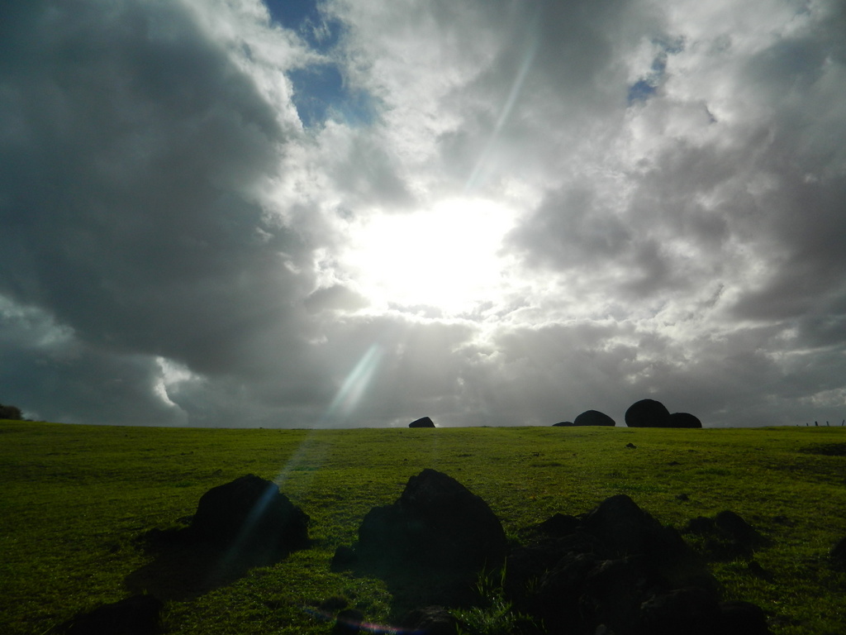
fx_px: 611
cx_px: 423
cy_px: 318
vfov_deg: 54.9
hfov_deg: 69.4
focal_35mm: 25
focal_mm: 4.5
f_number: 8.7
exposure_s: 1/640
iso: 80
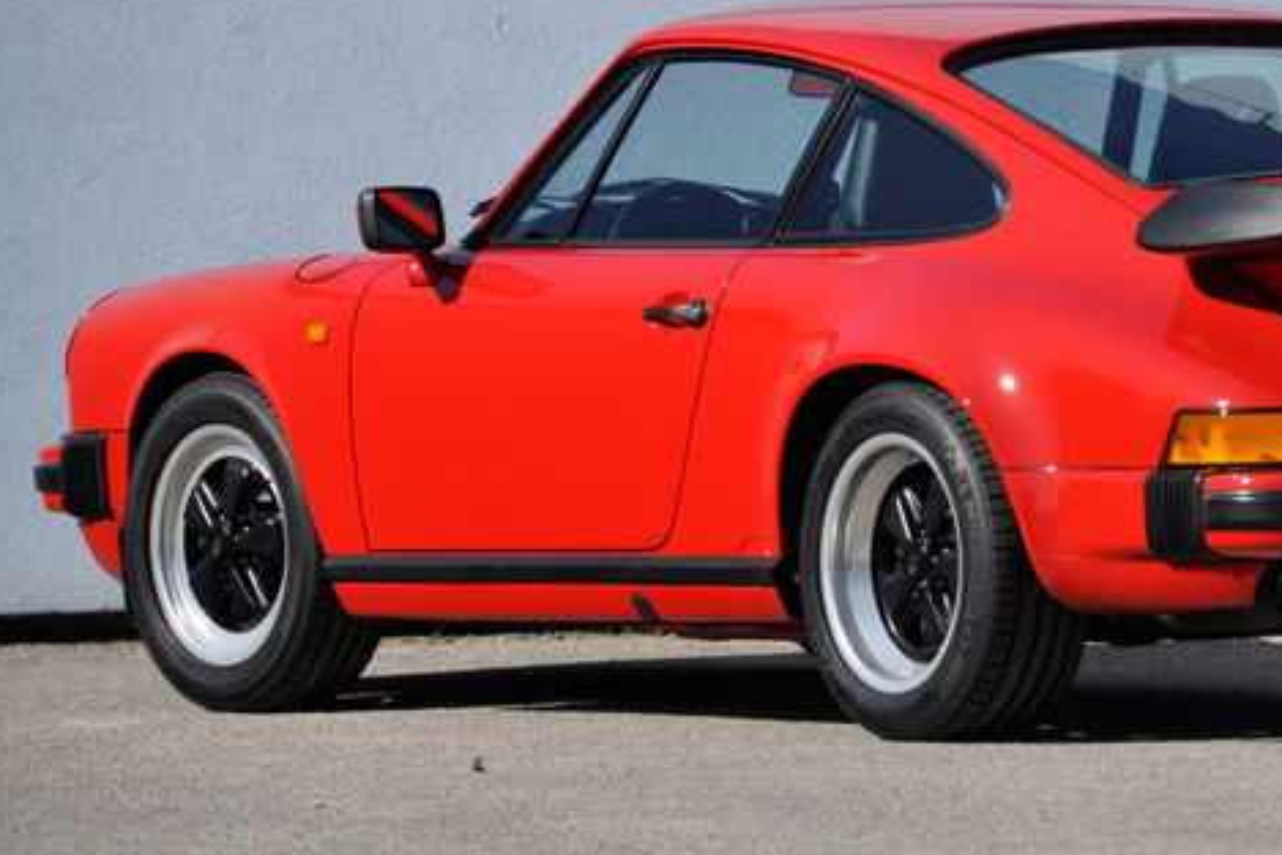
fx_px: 12674
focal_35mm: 356
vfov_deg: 3.9
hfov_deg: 5.8
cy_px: 350
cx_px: 992
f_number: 6
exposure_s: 1/1000
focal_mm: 145
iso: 500
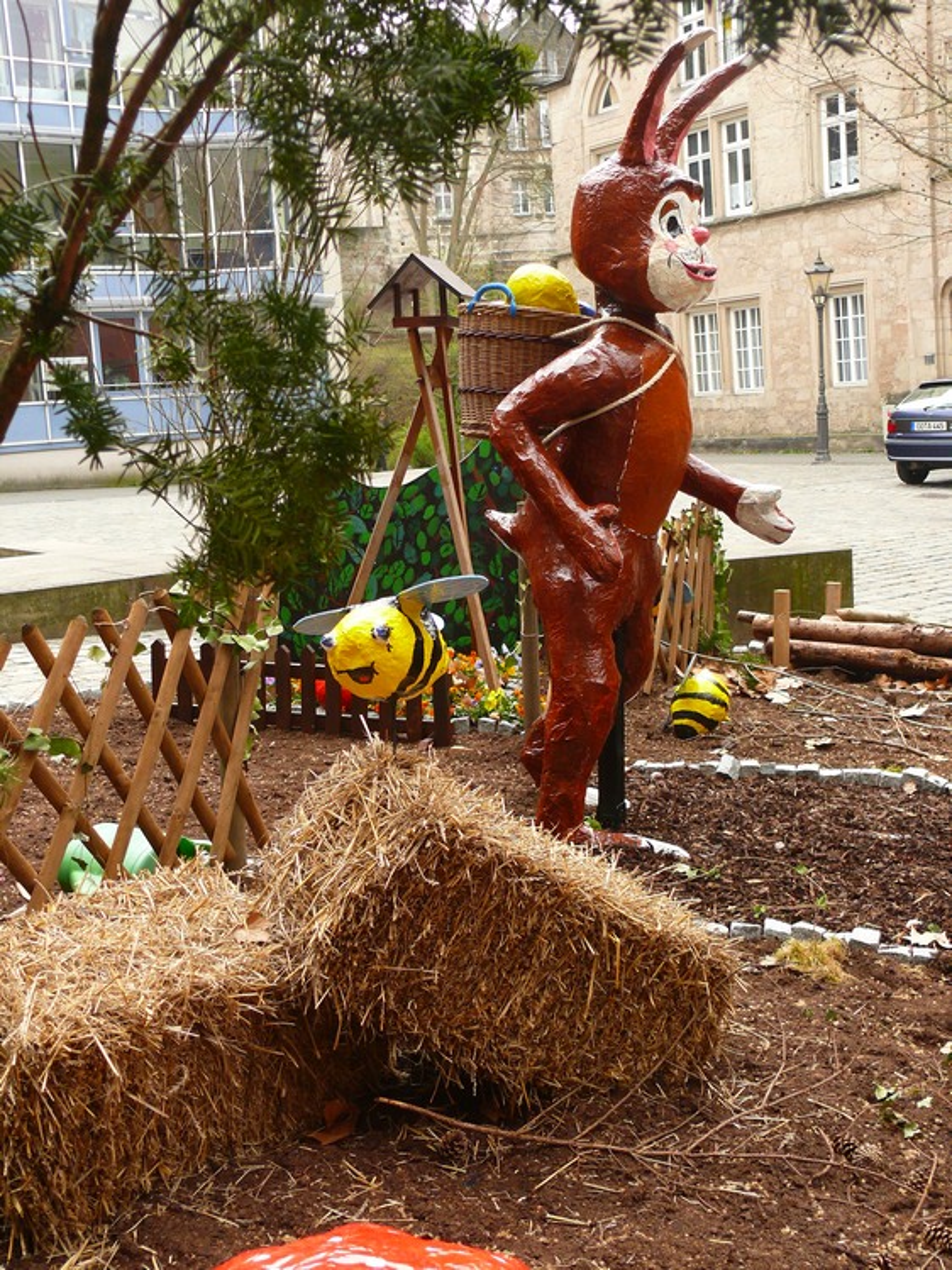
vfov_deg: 44.8
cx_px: 476
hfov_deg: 34.3
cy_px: 635
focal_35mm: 42
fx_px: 1541
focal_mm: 8.9
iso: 200
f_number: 2.8
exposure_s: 1/30
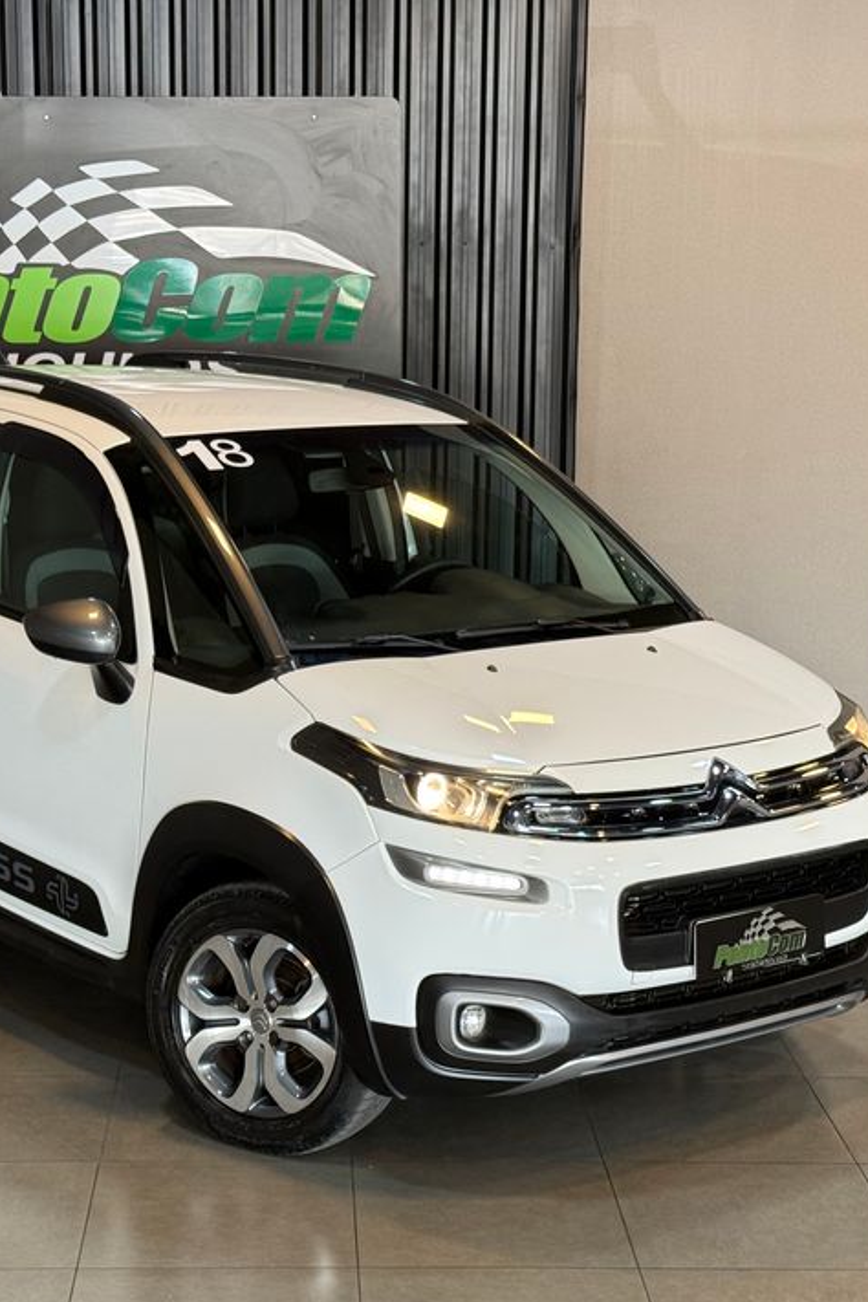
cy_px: 657
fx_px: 2423
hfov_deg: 20.3
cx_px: 327
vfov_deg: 30.1
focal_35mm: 67
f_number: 1.78
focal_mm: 6.76
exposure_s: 1/60
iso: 100
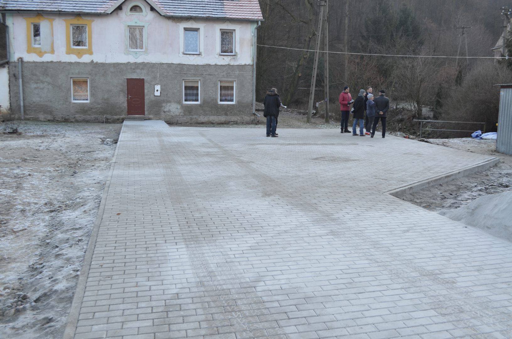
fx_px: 468
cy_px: 170
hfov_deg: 57.3
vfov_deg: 39.8
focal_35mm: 33
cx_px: 256
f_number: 5.6
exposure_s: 1/125
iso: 220
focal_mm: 22
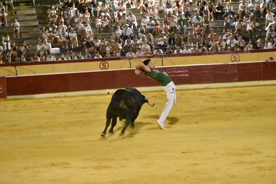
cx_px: 138
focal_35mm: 105
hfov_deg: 19.5
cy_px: 92
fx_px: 805
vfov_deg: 13.0
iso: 25600
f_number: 5
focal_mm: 70
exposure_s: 1/400
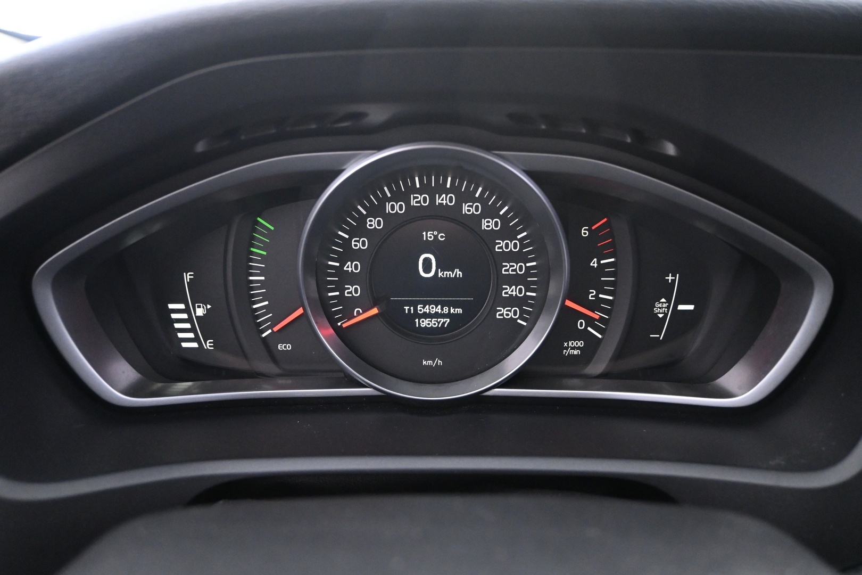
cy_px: 288
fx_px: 700
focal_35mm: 29
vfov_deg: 44.6
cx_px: 431
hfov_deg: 63.2
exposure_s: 1/13
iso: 3200
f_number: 3.8
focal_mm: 19.5
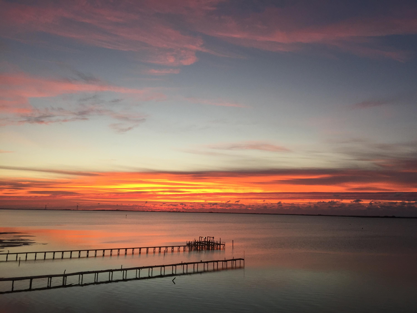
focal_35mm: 29
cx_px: 208
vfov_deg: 48.2
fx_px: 349
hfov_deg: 61.7
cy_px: 156
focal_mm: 4.15
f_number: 2.2
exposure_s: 1/120
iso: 40
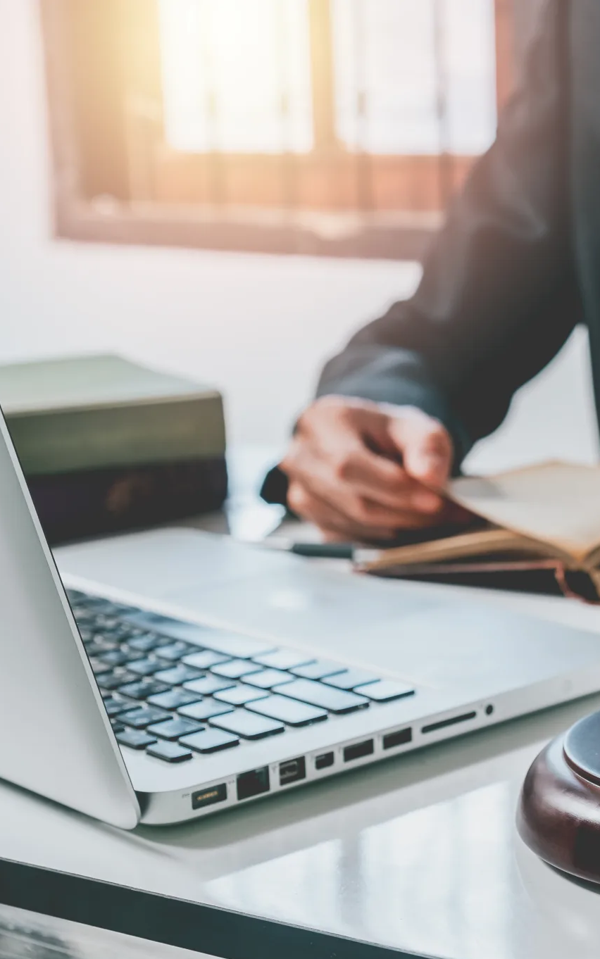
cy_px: 480
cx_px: 697
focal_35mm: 72
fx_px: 1883
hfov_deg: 17.4
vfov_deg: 28.6
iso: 320
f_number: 4
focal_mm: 31.1
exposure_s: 1/60
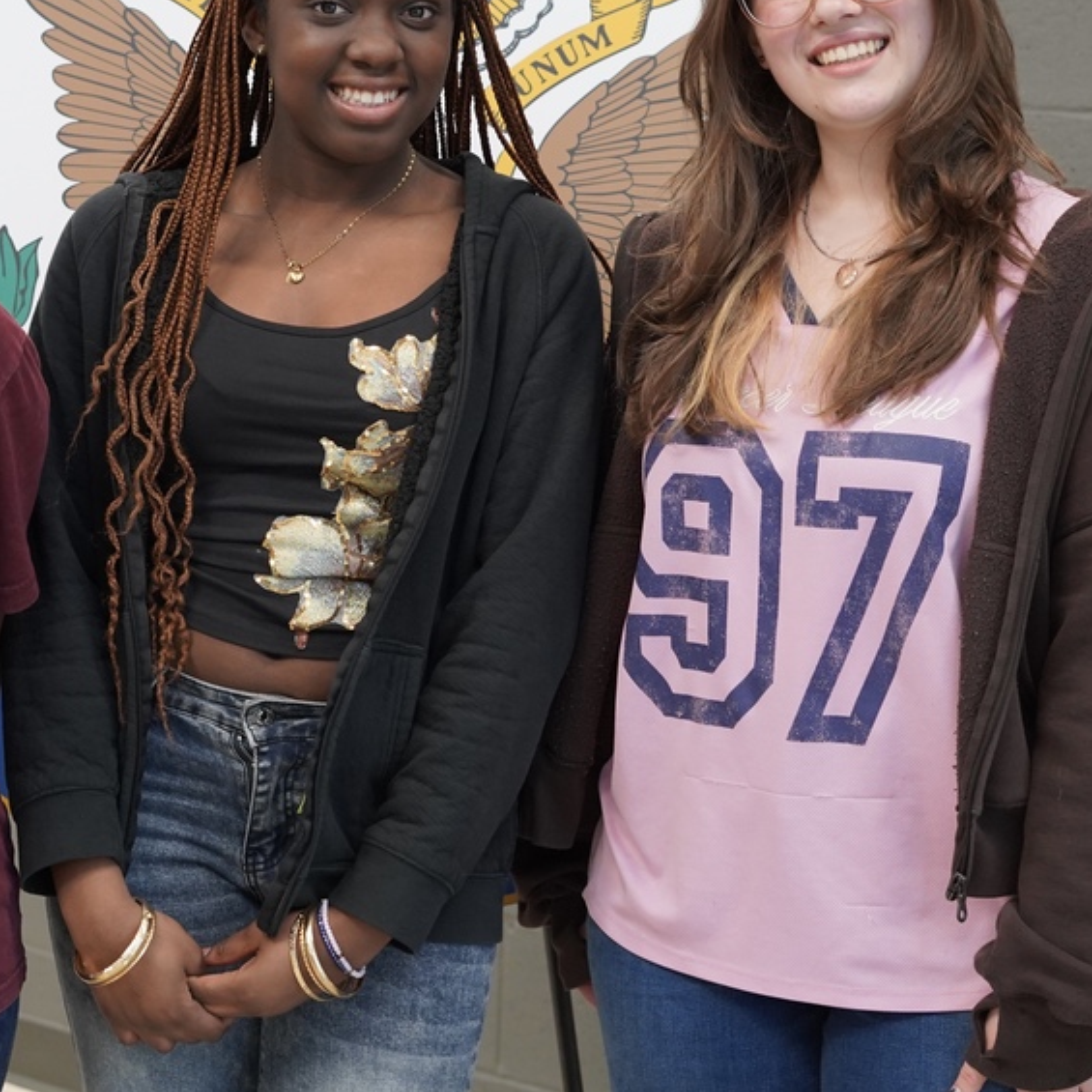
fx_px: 2748
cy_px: 442
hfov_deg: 22.4
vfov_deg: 22.4
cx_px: 336
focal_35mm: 77
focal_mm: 50
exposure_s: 1/160
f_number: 4
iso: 2000
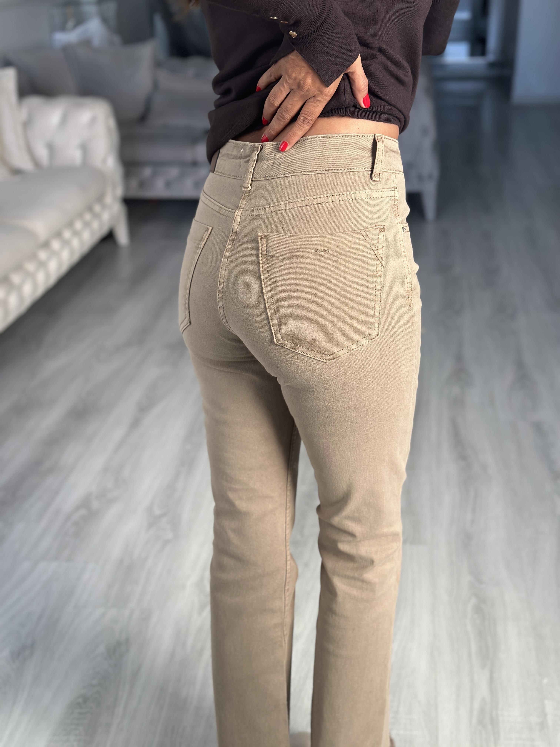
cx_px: 280
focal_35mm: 48
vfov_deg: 39.7
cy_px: 374
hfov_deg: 30.3
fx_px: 1035
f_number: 1.78
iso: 125
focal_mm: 6.86
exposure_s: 1/121
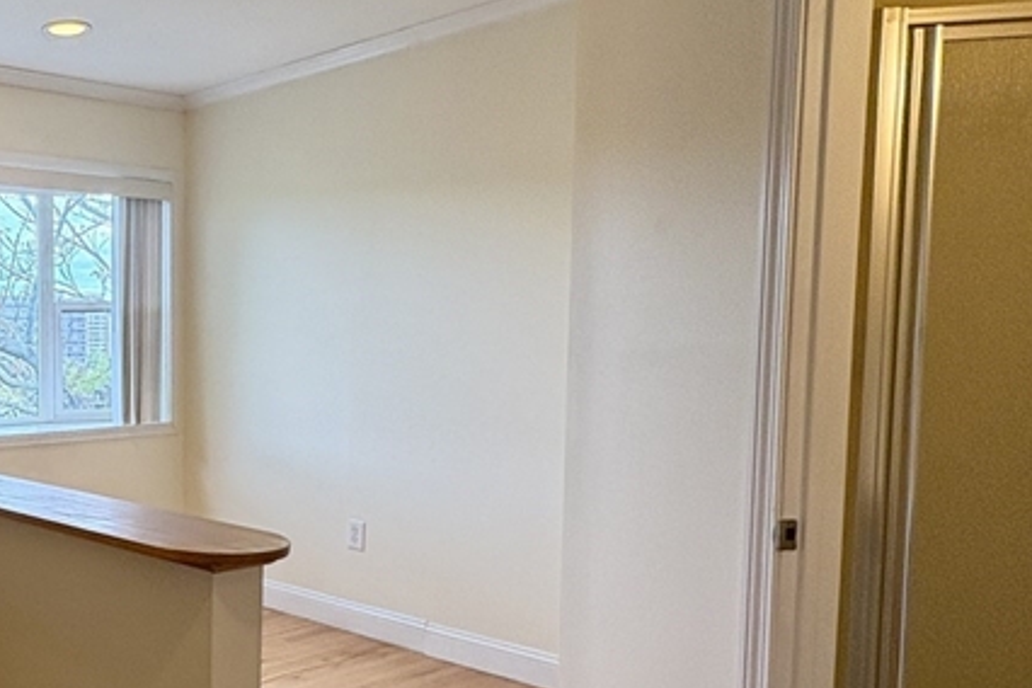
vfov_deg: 37.7
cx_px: 24
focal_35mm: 35
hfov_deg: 46.5
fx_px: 1003
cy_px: 417
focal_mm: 2.22
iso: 80
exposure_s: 1/139
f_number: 2.2
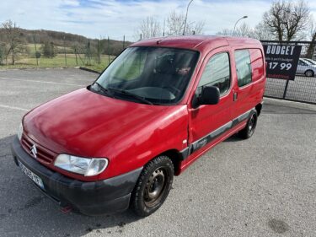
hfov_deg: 71.6
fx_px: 219
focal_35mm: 24
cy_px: 118
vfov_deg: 56.8
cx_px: 158
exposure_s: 1/2028
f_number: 1.78
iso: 80
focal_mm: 6.86
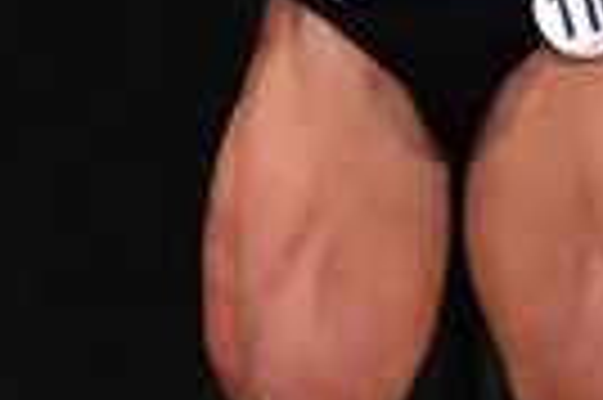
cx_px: -722
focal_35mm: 1647
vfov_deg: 0.8
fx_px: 27553
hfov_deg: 1.3
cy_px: 99
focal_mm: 190
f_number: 5.6
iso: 5000
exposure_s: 1/400
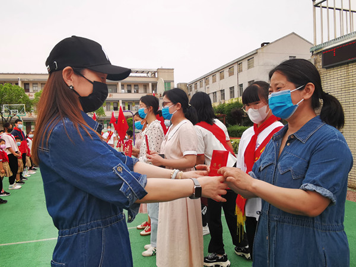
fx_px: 278
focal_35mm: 27
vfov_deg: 51.4
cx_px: 178
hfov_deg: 65.3
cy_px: 134
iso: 50
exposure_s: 1/228
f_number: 2.2
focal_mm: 2.26
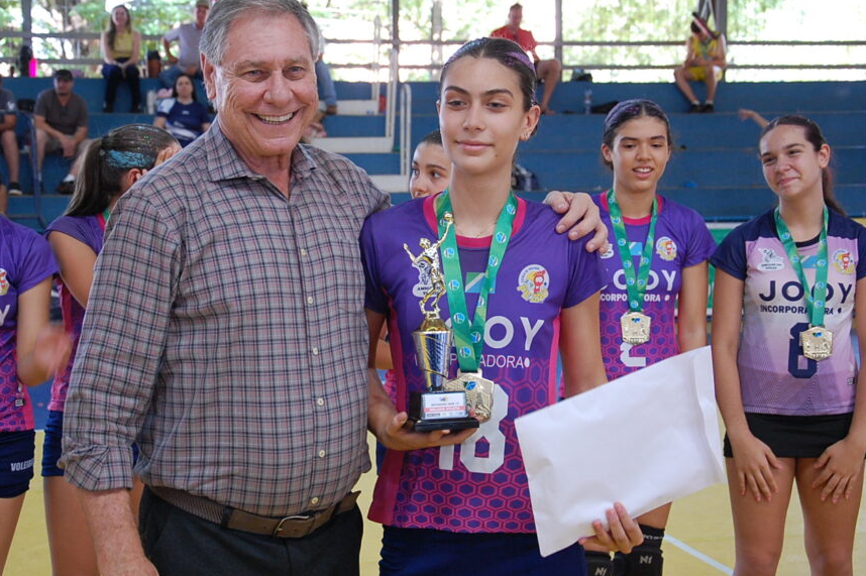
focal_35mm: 68
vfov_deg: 20.0
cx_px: 400
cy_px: 268
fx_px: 1635
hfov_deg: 29.7
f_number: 4.5
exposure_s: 1/50
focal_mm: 38
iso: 800
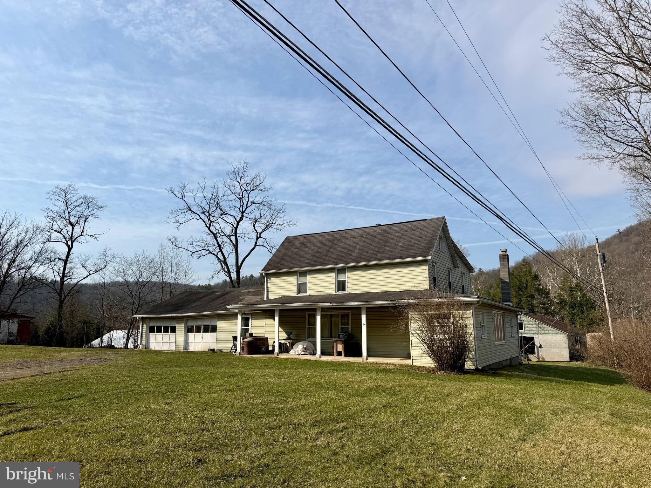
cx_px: 326
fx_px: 451
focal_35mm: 24
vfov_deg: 56.8
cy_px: 244
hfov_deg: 71.6
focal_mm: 6.76
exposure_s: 1/6173
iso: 80
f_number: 1.78
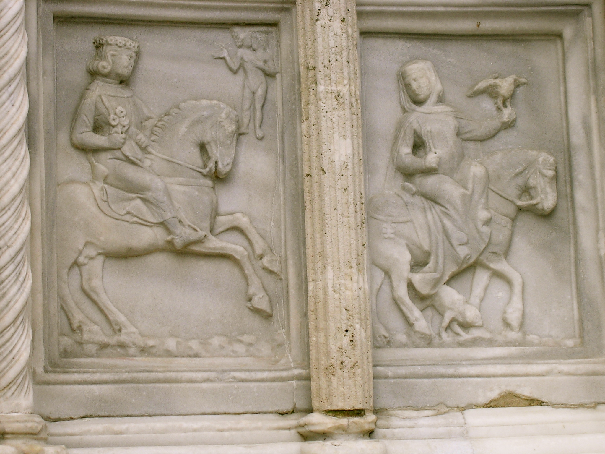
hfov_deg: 17.1
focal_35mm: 115
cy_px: 227
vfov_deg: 12.9
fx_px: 2010
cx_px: 302
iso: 50
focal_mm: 17.4
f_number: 4.9
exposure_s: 1/67.2
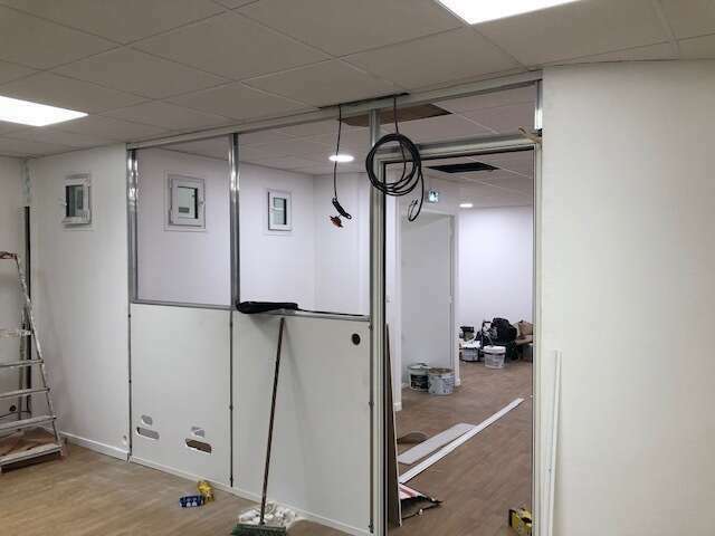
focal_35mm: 28
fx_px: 578
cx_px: 358
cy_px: 268
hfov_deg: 63.4
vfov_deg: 49.7
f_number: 1.8
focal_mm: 4
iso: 32
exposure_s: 1/50
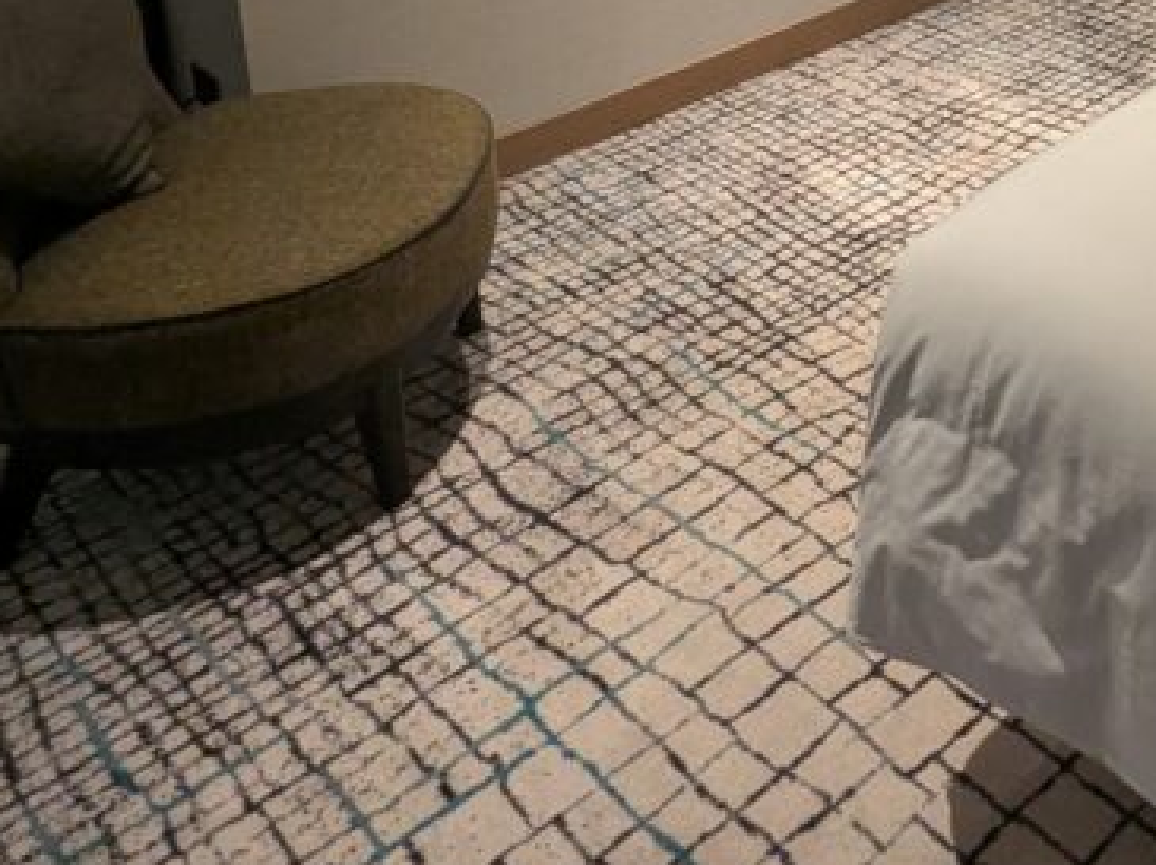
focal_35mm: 45
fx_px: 1501
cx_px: 1191
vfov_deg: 26.3
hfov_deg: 37.1
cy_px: -312
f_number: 2.2
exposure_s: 1/33.3
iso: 213
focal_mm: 2.35
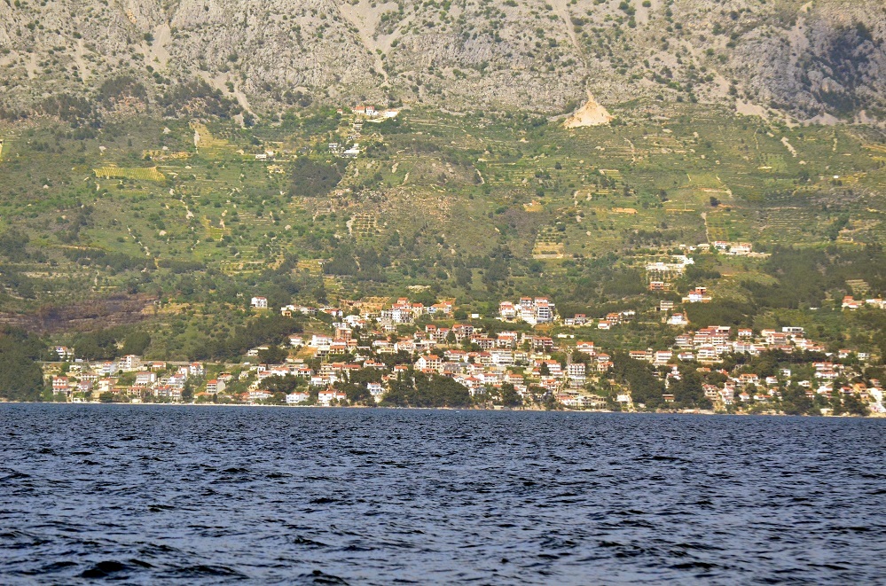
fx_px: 4493
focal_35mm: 183
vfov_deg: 7.5
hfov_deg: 11.3
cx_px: 443
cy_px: 293
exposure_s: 1/5000
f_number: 5
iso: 800
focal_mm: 122
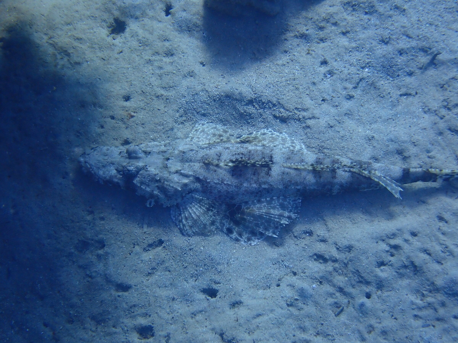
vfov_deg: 14.8
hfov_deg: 19.6
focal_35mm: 100
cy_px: 172
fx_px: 1323
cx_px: 229
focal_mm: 18
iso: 200
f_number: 4.9
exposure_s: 1/160
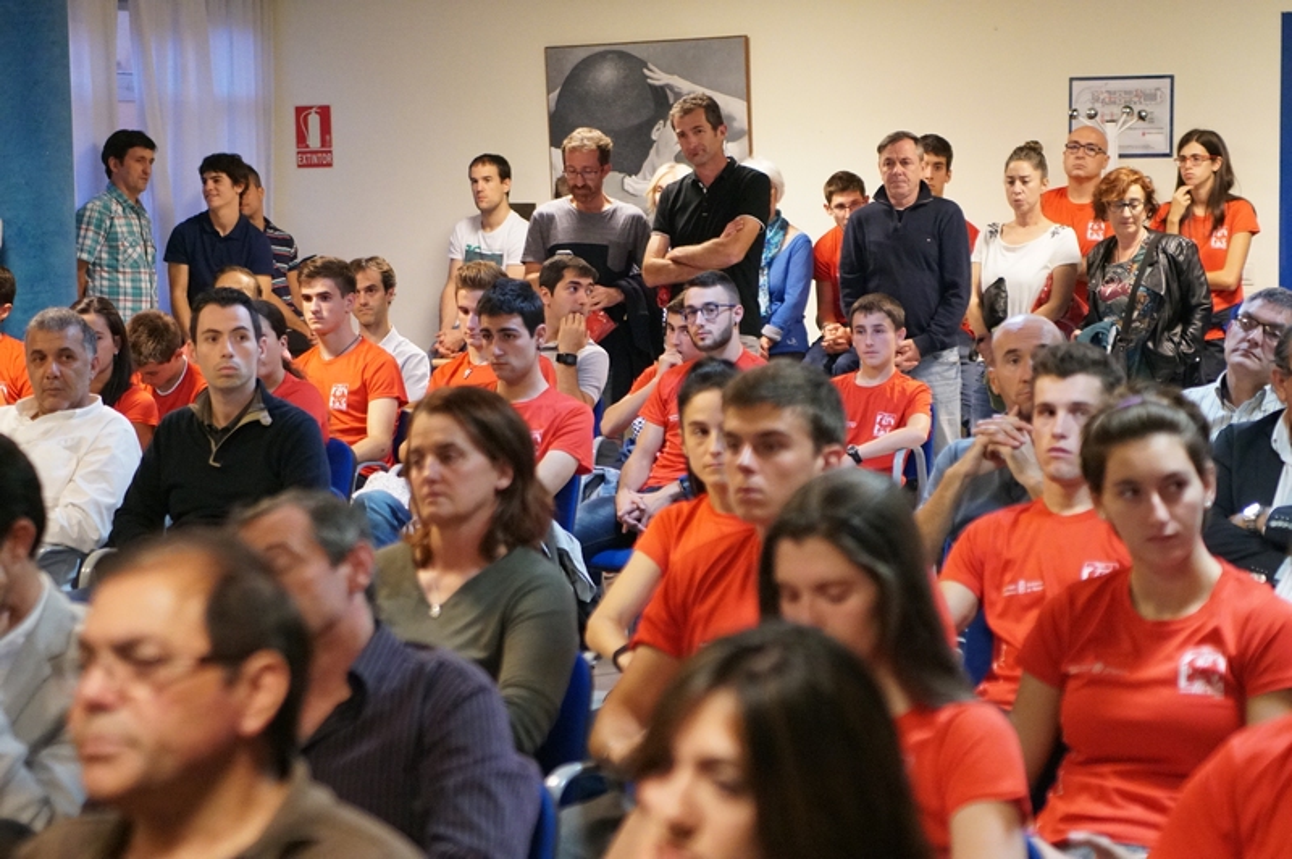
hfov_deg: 19.5
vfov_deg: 13.0
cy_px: 430
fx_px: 3765
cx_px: 646
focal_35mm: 105
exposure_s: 1/160
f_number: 2.8
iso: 6400
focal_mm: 70
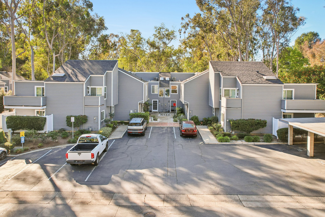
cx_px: 162
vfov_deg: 57.2
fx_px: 199
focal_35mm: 22
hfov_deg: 78.6
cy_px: 108
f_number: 2.8
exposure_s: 1/500
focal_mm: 8.4
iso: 100
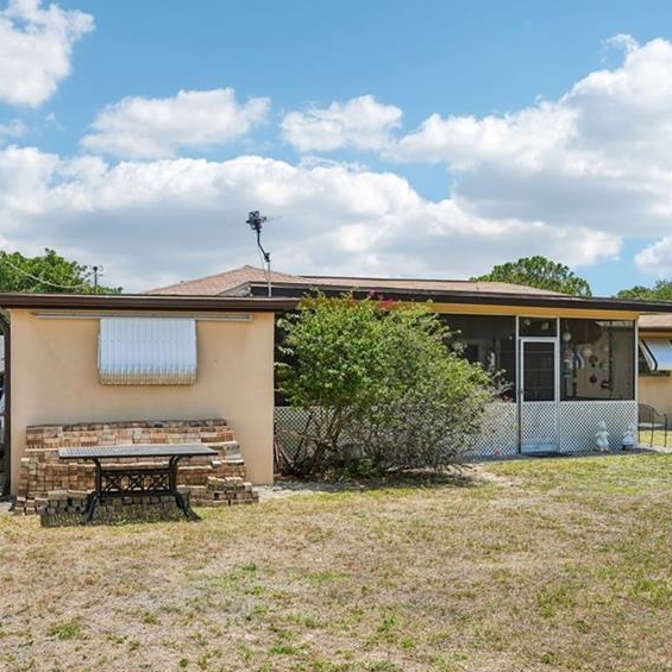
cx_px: 302
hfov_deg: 41.8
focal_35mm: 40
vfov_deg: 41.8
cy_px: 365
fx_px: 879
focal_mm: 26
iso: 400
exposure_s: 1/1250
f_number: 8
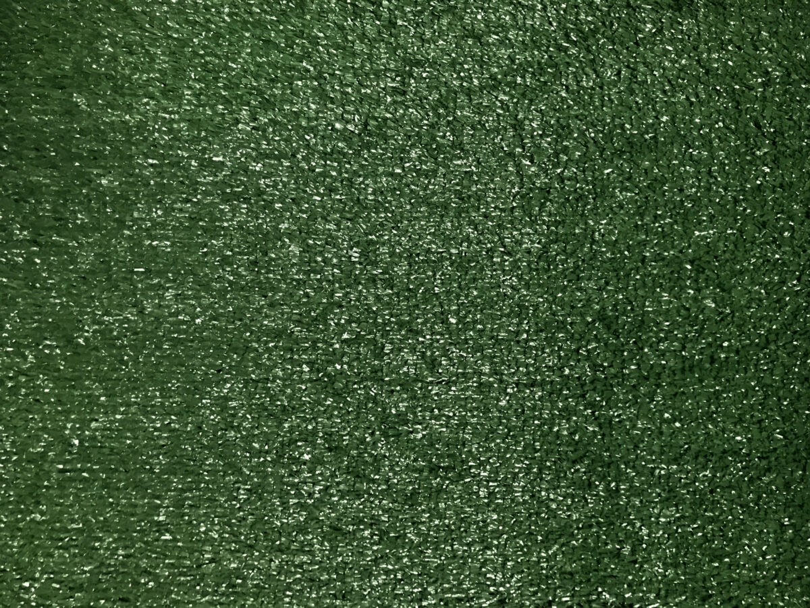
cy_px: 304
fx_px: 655
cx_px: 405
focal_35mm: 28
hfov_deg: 63.4
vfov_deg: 49.7
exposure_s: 1/15
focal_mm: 3.99
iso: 64
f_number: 1.8
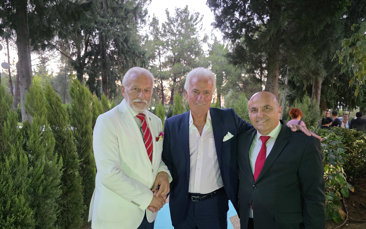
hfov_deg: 72.5
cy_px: 130
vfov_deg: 49.1
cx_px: 183
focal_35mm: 25
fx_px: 249
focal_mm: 6.3
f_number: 1.7
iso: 1000
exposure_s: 1/100
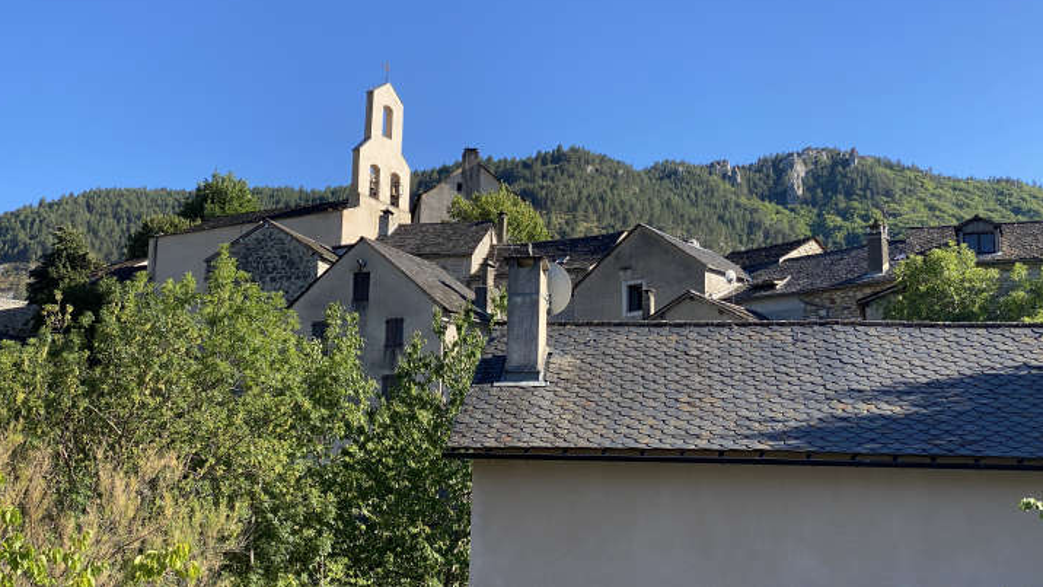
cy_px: 197
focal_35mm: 57
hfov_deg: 36.6
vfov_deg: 21.0
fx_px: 1577
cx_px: 520
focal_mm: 6
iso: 20
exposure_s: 1/841
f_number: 2
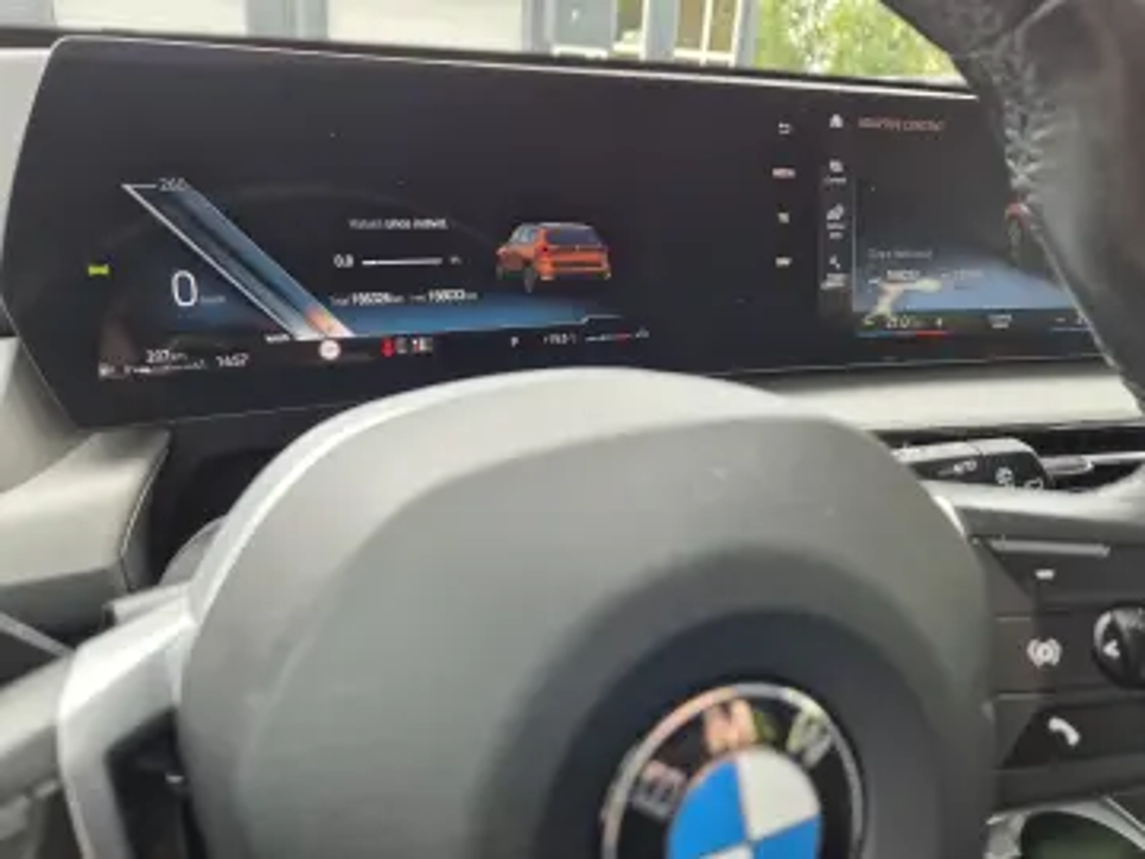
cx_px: 572
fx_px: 761
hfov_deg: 73.9
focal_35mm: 23
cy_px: 430
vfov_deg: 58.9
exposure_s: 1/100
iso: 200
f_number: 1.8
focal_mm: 5.4
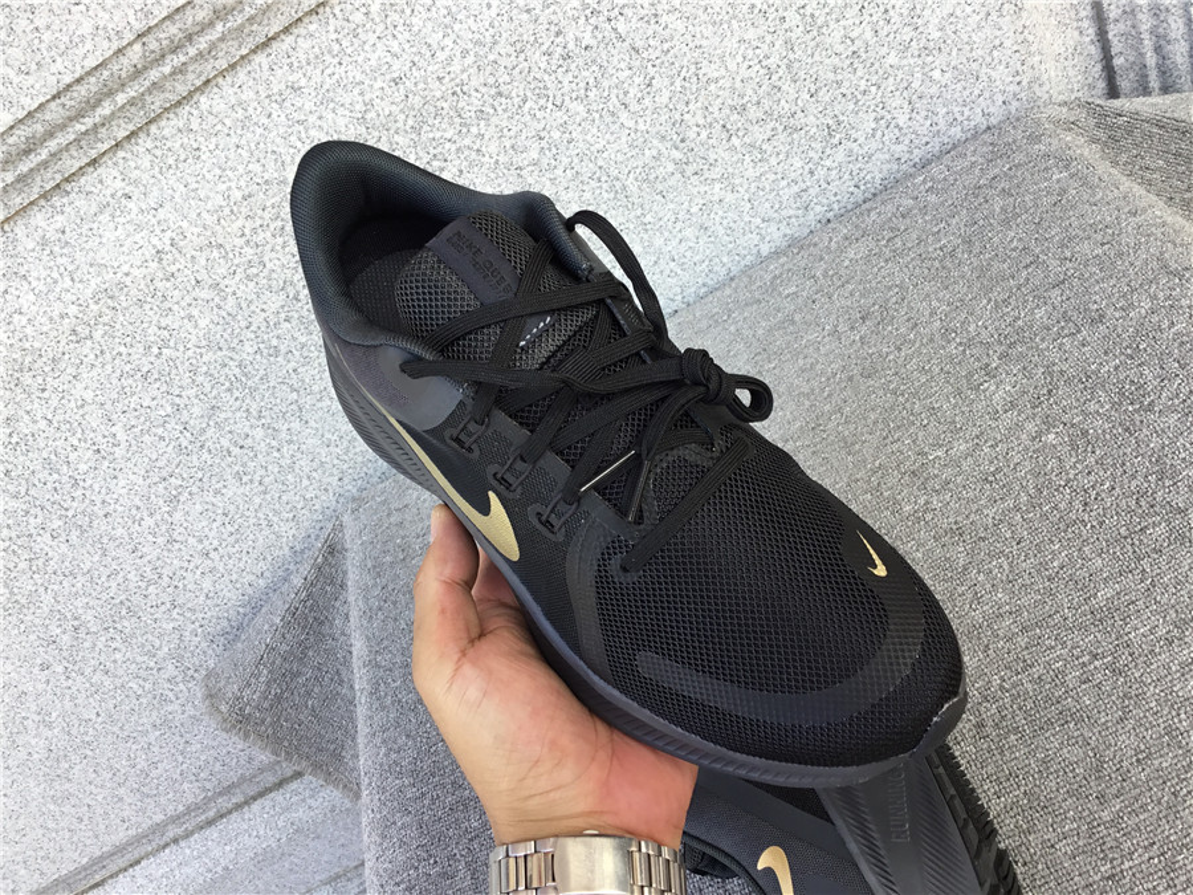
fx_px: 1068
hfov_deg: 58.4
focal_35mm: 31
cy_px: 448
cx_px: 596
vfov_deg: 45.4
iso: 32
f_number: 2.4
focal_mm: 3.3
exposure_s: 1/100
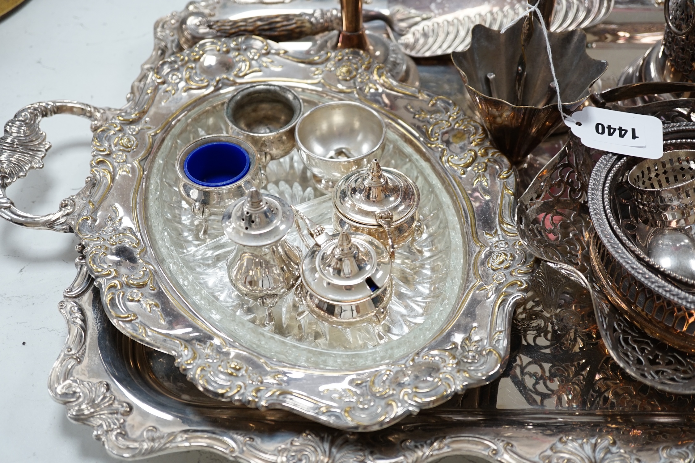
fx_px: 869
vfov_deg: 29.9
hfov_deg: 43.6
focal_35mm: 45
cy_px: 232
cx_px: 348
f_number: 3.5
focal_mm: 30
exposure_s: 1/60
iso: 400
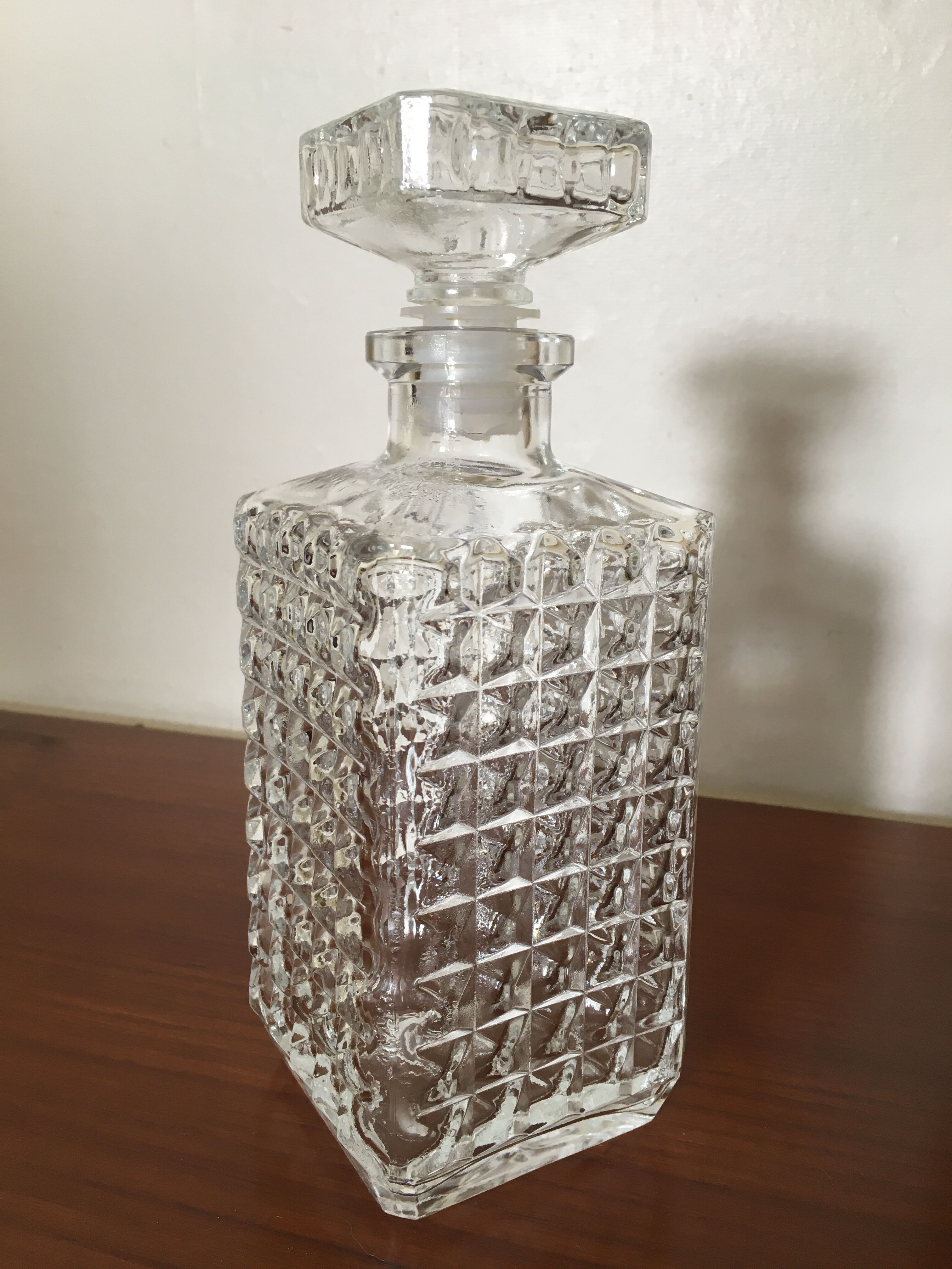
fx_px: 1063
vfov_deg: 61.7
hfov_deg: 48.2
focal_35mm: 29
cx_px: 476
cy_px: 634
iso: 64
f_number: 2.2
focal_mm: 4.15
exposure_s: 1/33
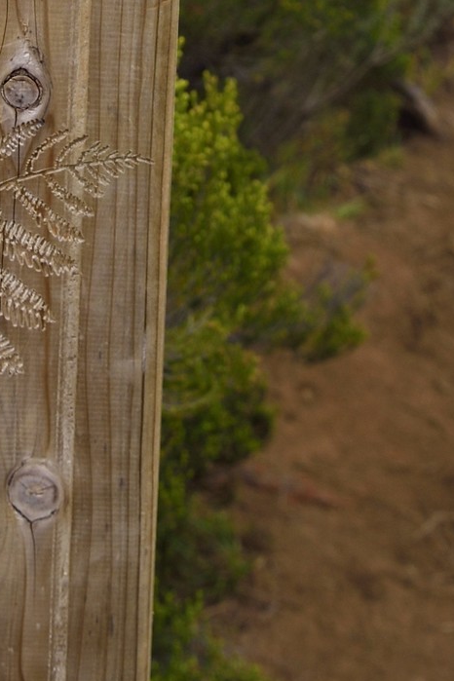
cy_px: -484
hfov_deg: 9.1
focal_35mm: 151
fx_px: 2856
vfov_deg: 12.6
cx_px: 271
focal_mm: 44
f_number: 8
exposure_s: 1/250
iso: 200
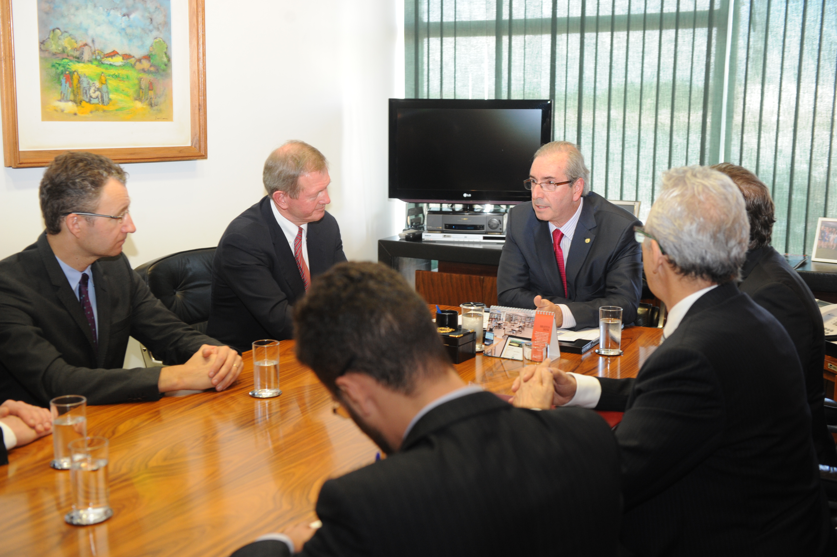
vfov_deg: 29.8
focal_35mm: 45
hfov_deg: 43.6
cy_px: 278
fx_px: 1046
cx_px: 418
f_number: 4
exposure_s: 1/60
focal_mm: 45
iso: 1250
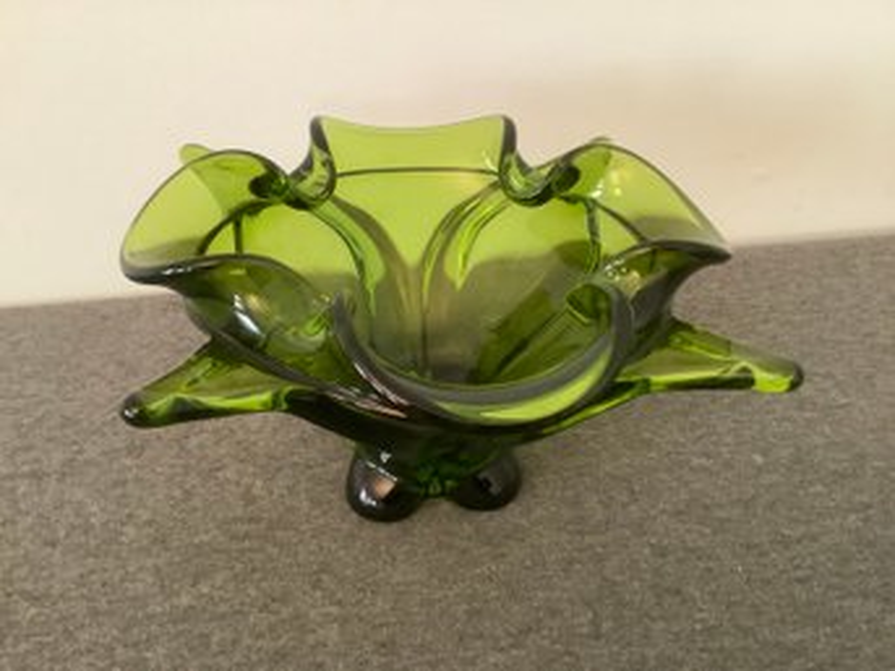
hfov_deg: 58.4
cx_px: 448
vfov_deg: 45.4
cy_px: 336
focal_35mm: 31
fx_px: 801
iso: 400
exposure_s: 1/30
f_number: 2.4
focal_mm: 3.3
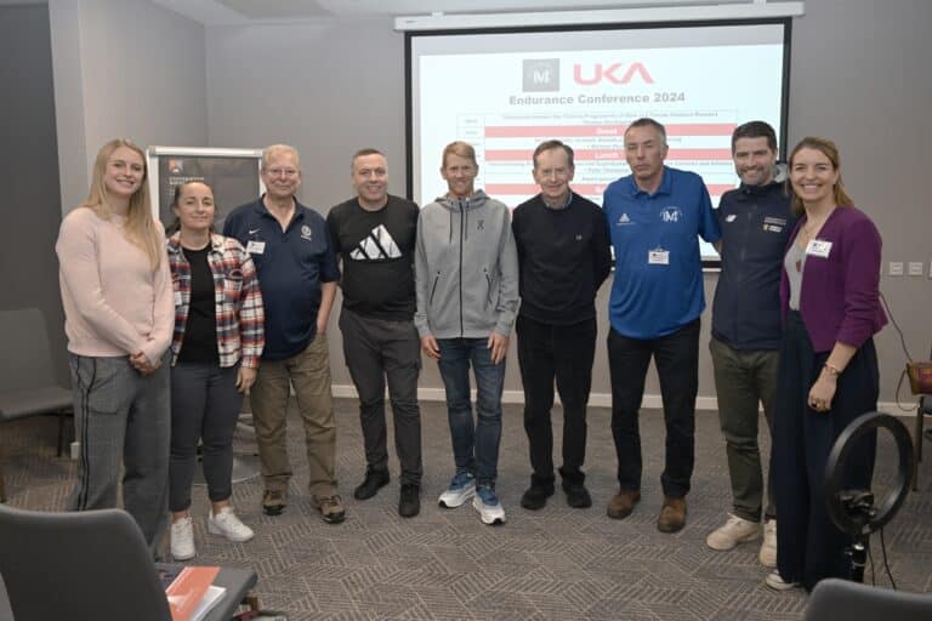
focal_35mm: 24
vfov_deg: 52.2
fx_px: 634
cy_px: 310
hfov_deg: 72.6
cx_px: 466
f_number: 4
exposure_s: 1/60
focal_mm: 24.5
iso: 500
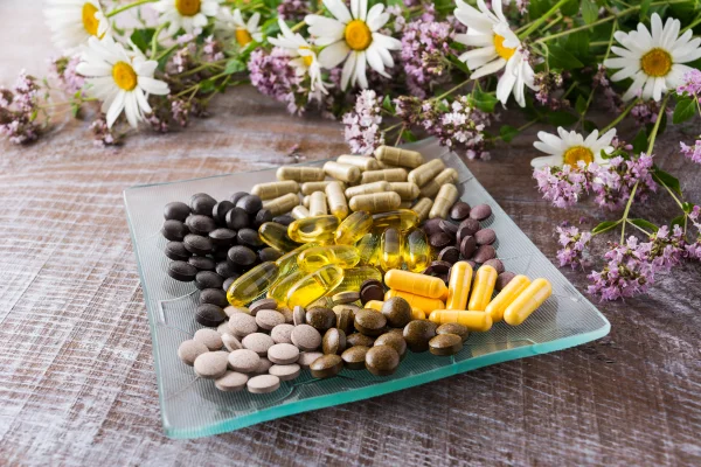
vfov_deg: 29.9
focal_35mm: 45
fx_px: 876
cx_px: 350
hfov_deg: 43.6
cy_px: 234
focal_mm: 30
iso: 100
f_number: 8
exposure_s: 1/125
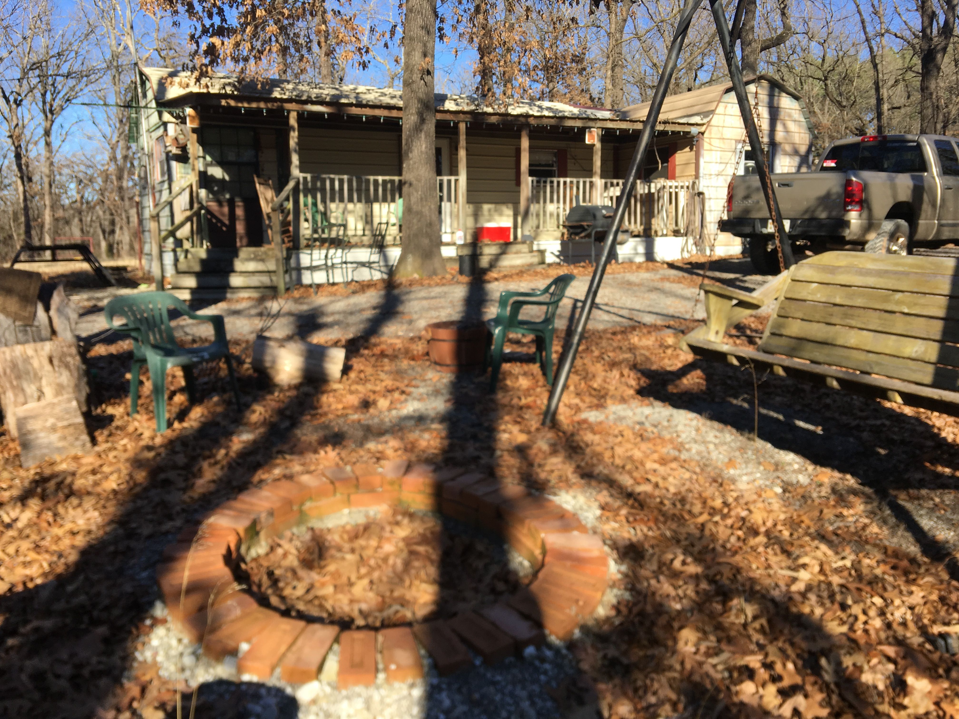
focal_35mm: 29
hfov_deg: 61.7
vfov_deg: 48.2
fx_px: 803
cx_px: 480
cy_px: 360
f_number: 2.2
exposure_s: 1/693
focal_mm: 4.15
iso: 25
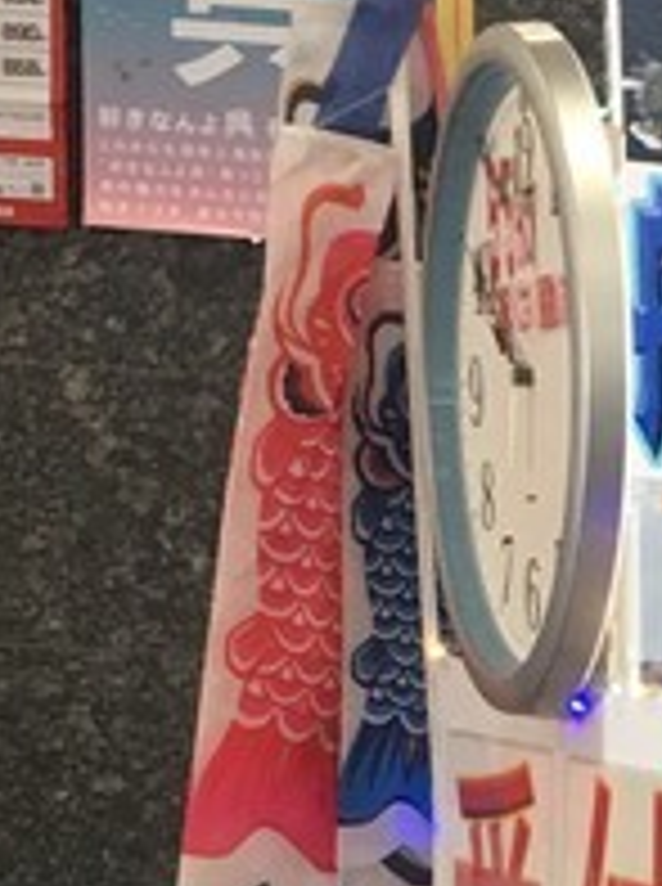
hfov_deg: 8.0
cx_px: 1319
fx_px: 4528
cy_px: 1588
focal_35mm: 177
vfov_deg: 10.5
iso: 32
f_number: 2.2
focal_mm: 4.15
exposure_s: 1/15
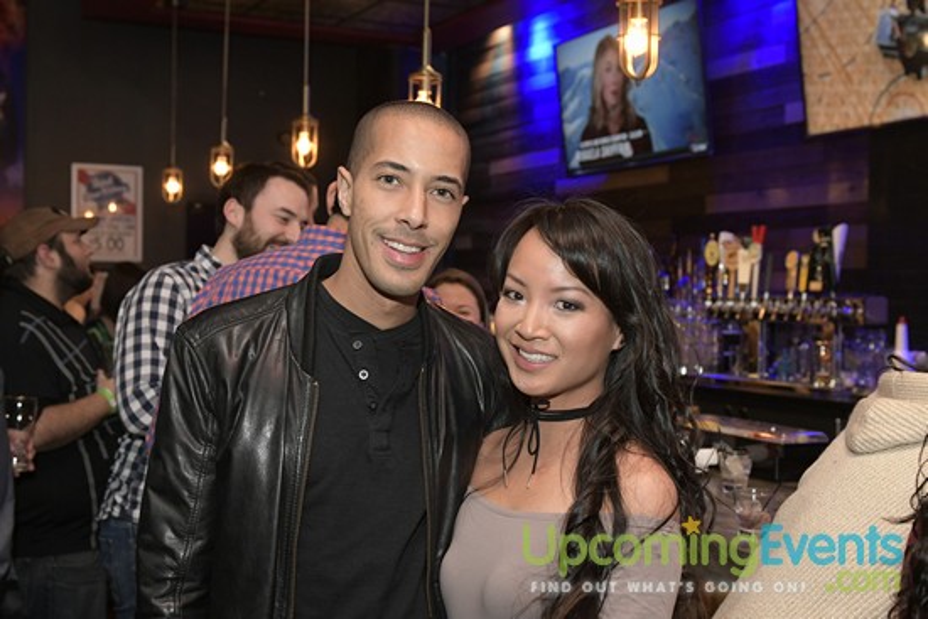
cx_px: 464
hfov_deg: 41.1
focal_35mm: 48
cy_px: 310
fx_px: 1238
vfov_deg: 28.1
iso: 2000
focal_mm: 32
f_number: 4
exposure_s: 1/100
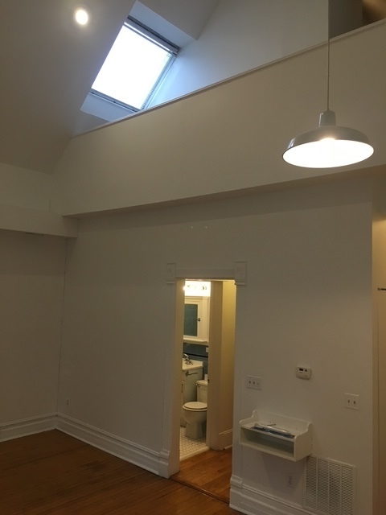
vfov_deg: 61.7
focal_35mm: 29
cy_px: 258
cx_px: 193
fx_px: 431
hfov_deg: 48.2
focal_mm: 4.15
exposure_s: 1/30
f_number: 2.2
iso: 80
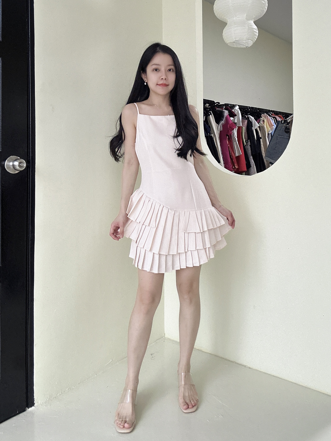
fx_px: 293
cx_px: 166
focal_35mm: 23
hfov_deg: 58.9
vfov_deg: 73.9
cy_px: 220
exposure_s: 1/60
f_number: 1.9
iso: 160
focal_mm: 2.69
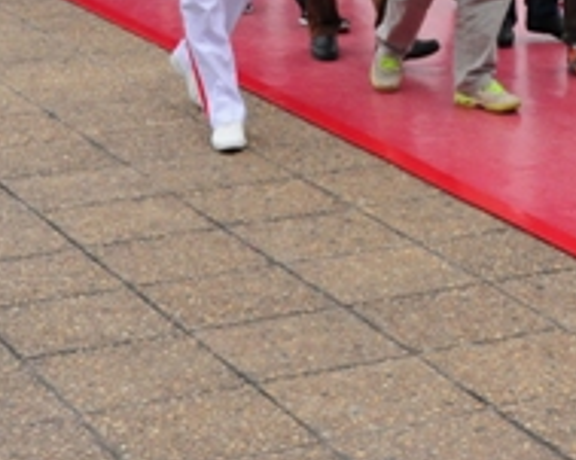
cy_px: -262
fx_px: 2383
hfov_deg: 13.6
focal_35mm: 140
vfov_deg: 10.6
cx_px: 596
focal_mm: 25
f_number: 11
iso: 800
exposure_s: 1/200
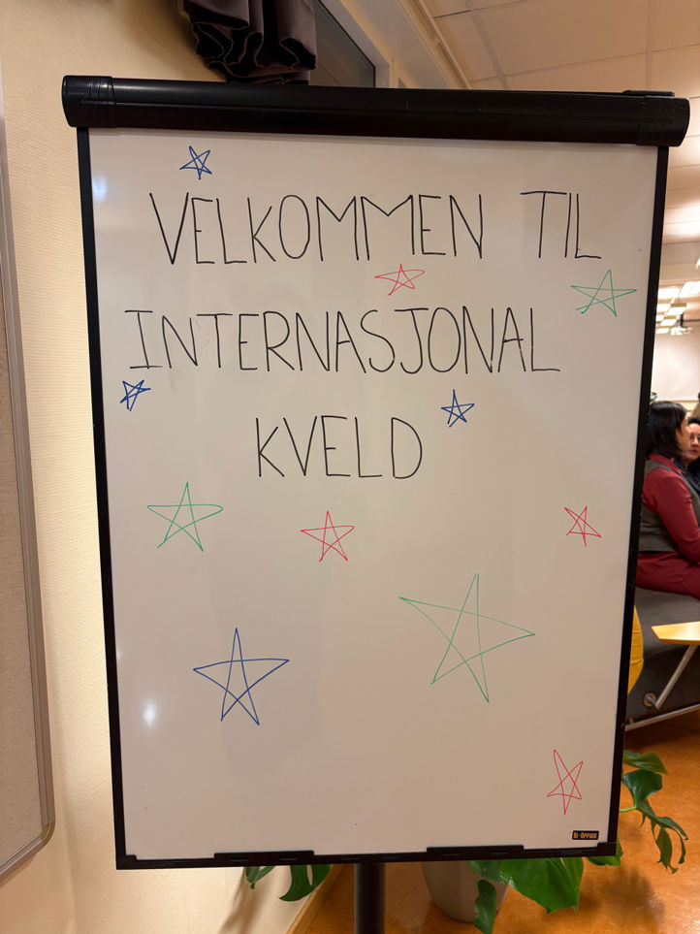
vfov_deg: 67.3
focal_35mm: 26
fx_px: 701
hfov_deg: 53.1
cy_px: 467
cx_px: 350
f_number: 1.6
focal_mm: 5.96
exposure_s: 1/50
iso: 125
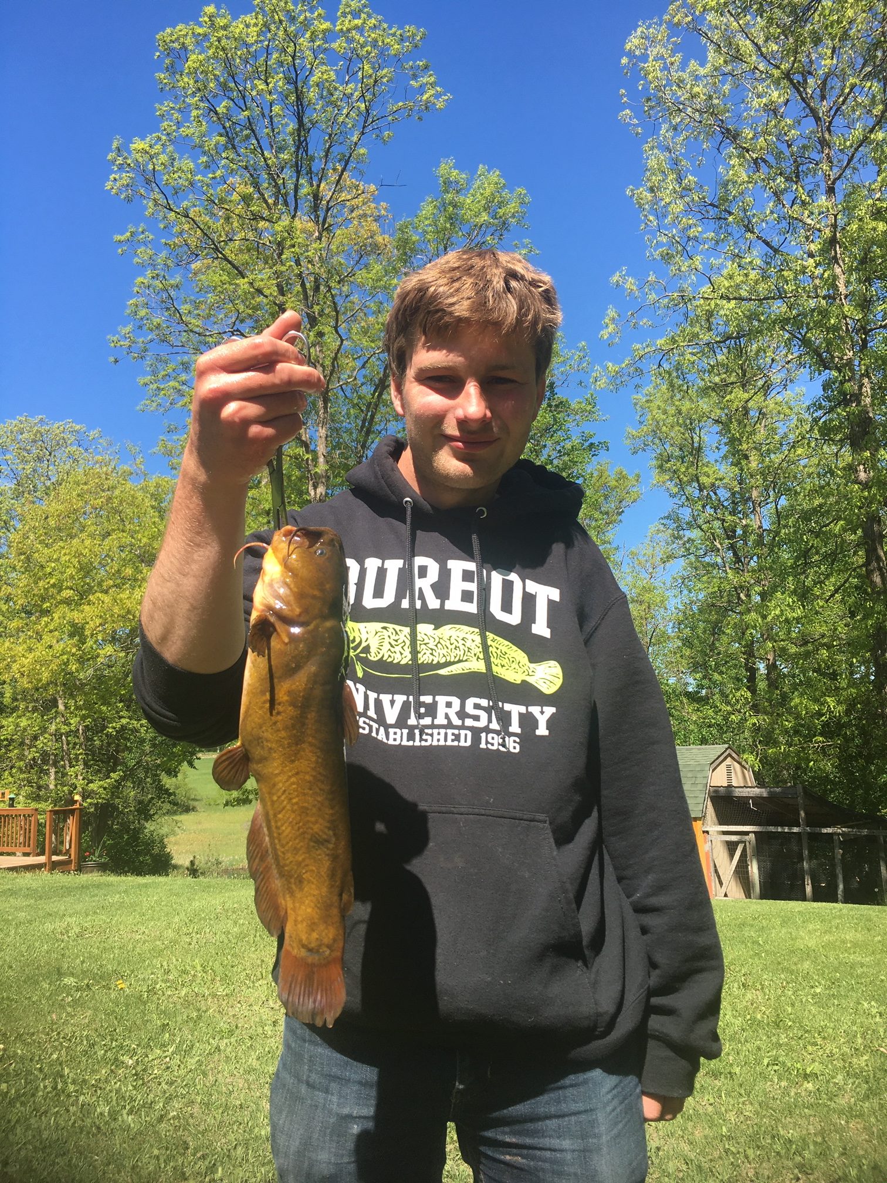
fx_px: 991
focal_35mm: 29
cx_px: 444
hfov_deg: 48.2
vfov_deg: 61.7
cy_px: 592
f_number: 2.2
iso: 25
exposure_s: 1/657
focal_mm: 4.15
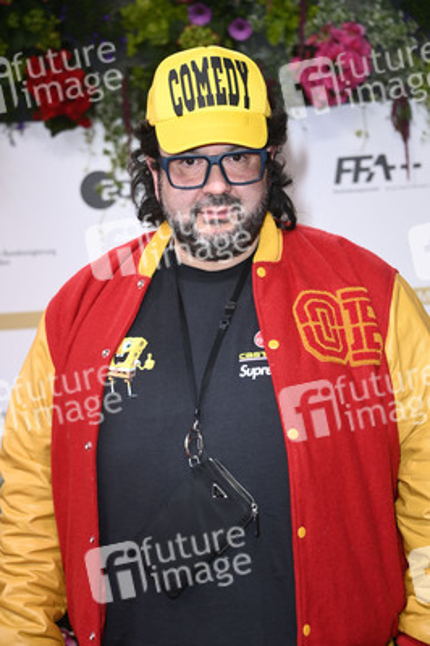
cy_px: 323
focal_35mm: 98
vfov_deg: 20.8
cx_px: 215
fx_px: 1759
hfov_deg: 13.9
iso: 500
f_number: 5.6
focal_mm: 98
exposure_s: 1/200
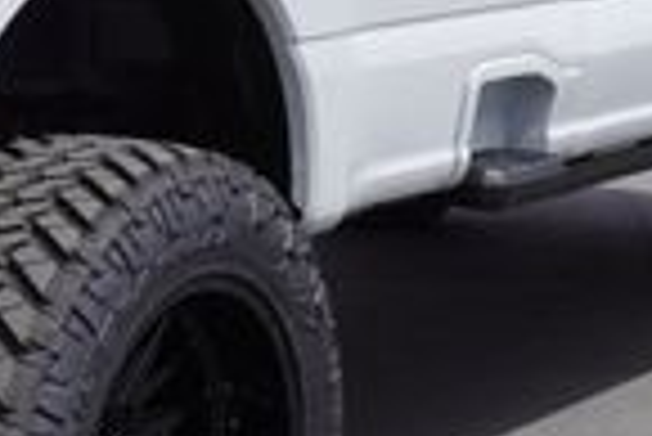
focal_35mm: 152
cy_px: 85
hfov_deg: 13.1
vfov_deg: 9.0
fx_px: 2759
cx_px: -126
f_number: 10
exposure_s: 1/160
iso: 100
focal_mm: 23
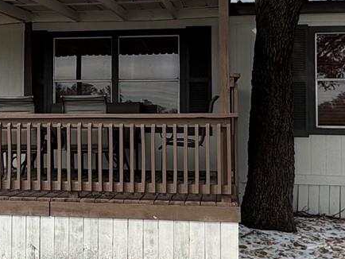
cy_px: 92
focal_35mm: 66
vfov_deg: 22.2
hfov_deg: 29.0
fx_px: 658
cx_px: 91
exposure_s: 1/582
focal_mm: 2.22
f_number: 2.2
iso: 40
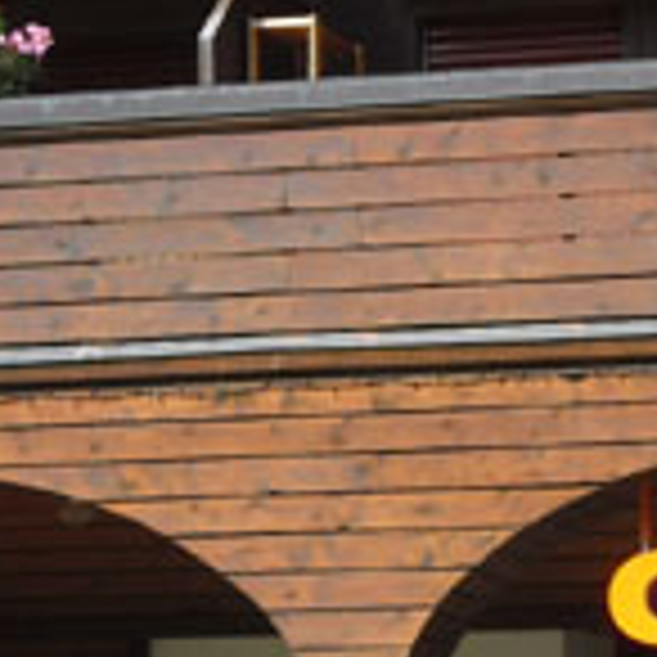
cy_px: 572
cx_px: 778
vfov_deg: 10.1
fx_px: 3693
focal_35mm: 172
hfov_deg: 10.0
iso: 80
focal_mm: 11.2
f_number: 5.7
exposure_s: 1/139
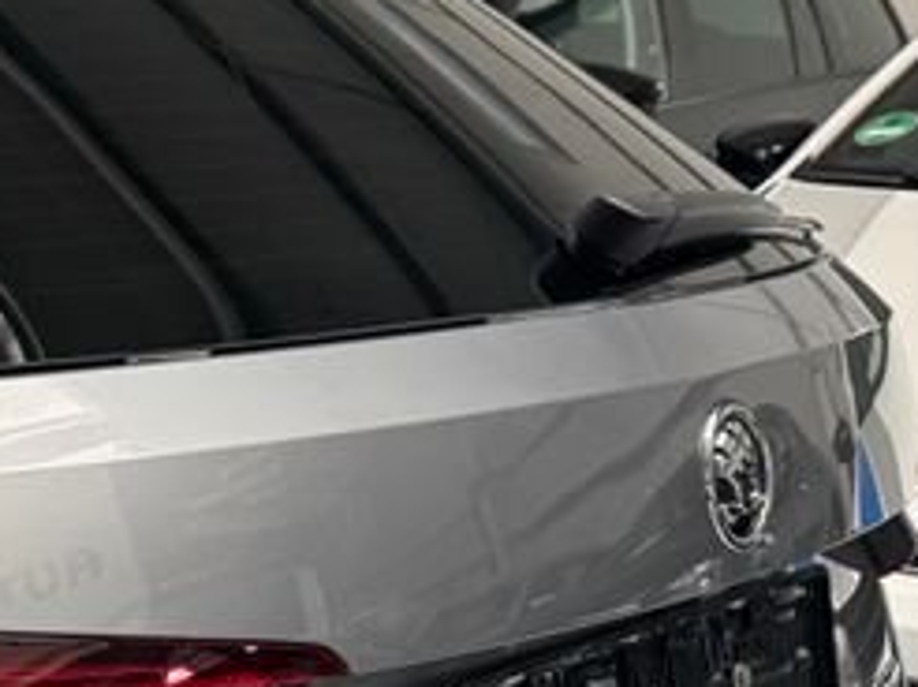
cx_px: -698
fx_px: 2649
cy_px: 762
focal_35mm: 100
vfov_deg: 14.4
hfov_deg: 16.6
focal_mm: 6.76
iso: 320
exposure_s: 1/60
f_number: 1.78
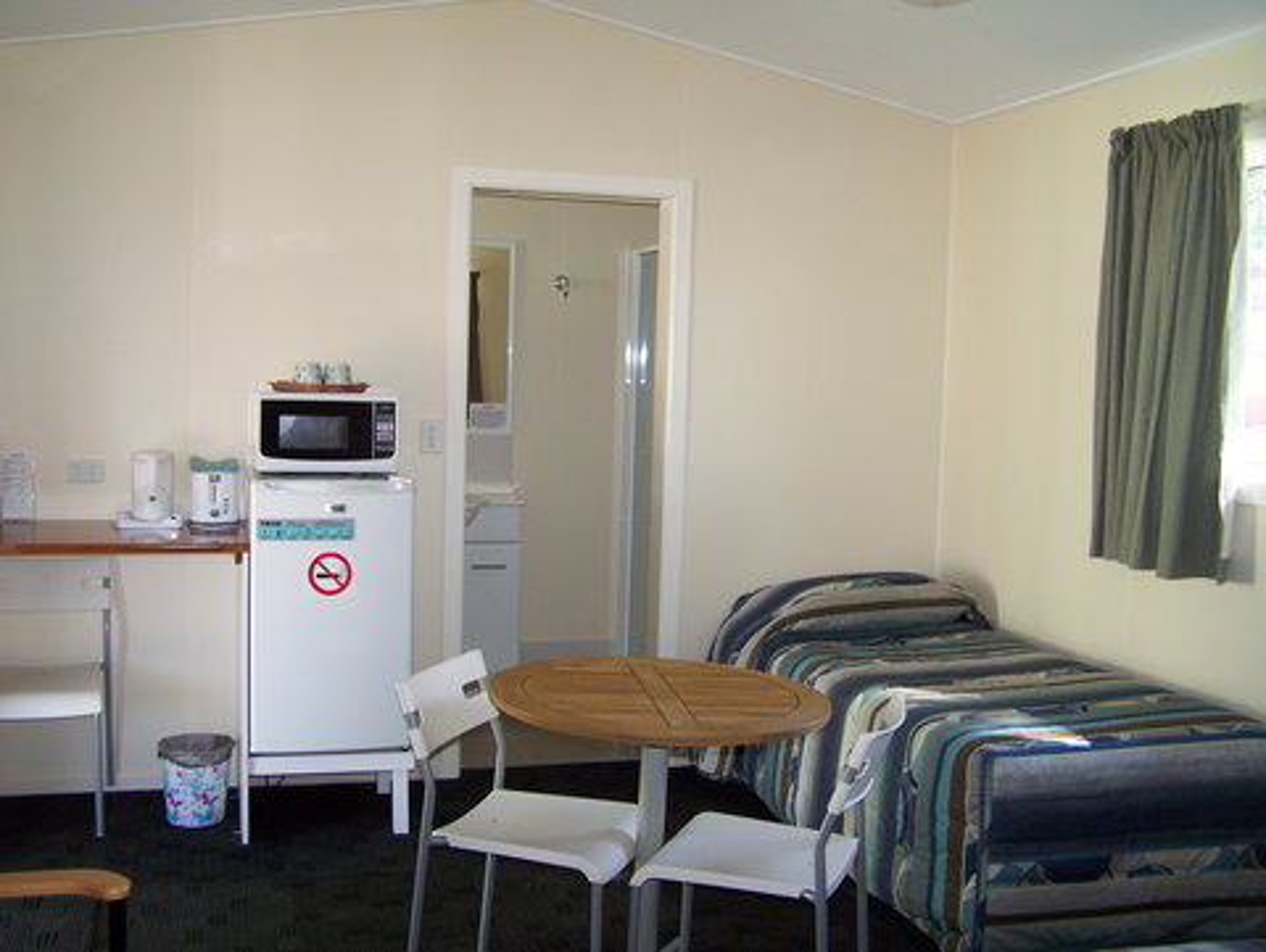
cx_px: 633
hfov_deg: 48.9
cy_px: 476
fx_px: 1391
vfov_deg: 37.8
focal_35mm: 38
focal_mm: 6.3
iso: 160
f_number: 2.8
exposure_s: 1/60
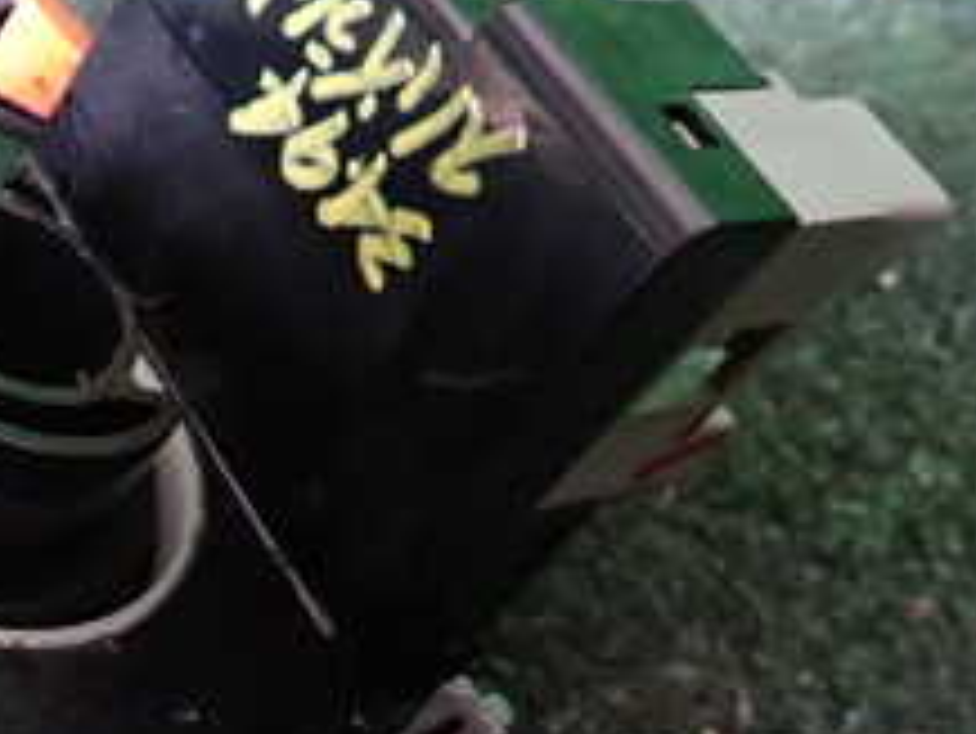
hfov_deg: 26.3
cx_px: -49
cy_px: 441
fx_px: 1947
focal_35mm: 69
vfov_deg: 21.3
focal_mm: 4.5
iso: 800
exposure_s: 1/13
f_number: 2
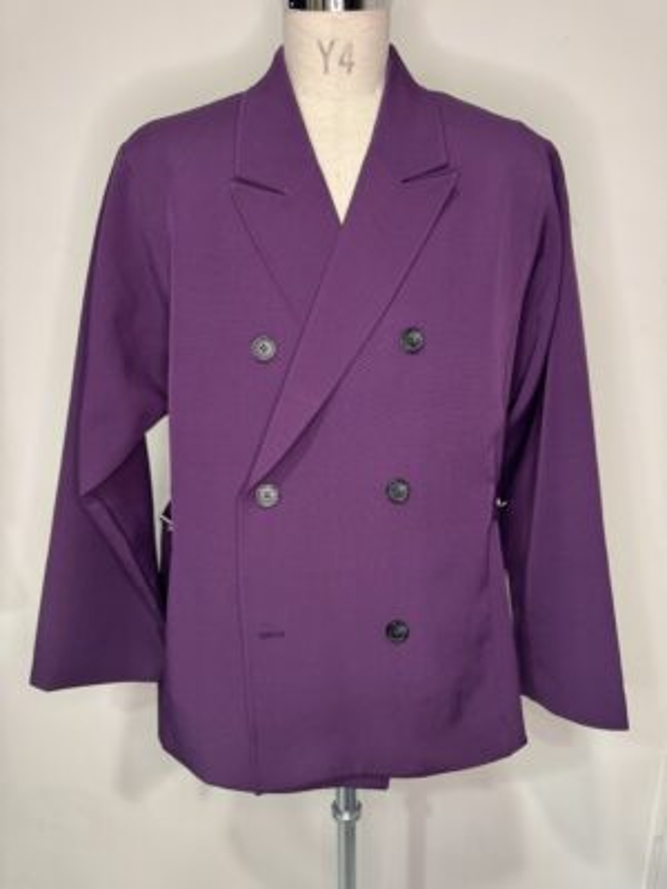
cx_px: 334
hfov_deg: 56.8
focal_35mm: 24
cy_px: 444
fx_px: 617
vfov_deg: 71.6
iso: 250
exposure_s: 1/50
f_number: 1.78
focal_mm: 6.76
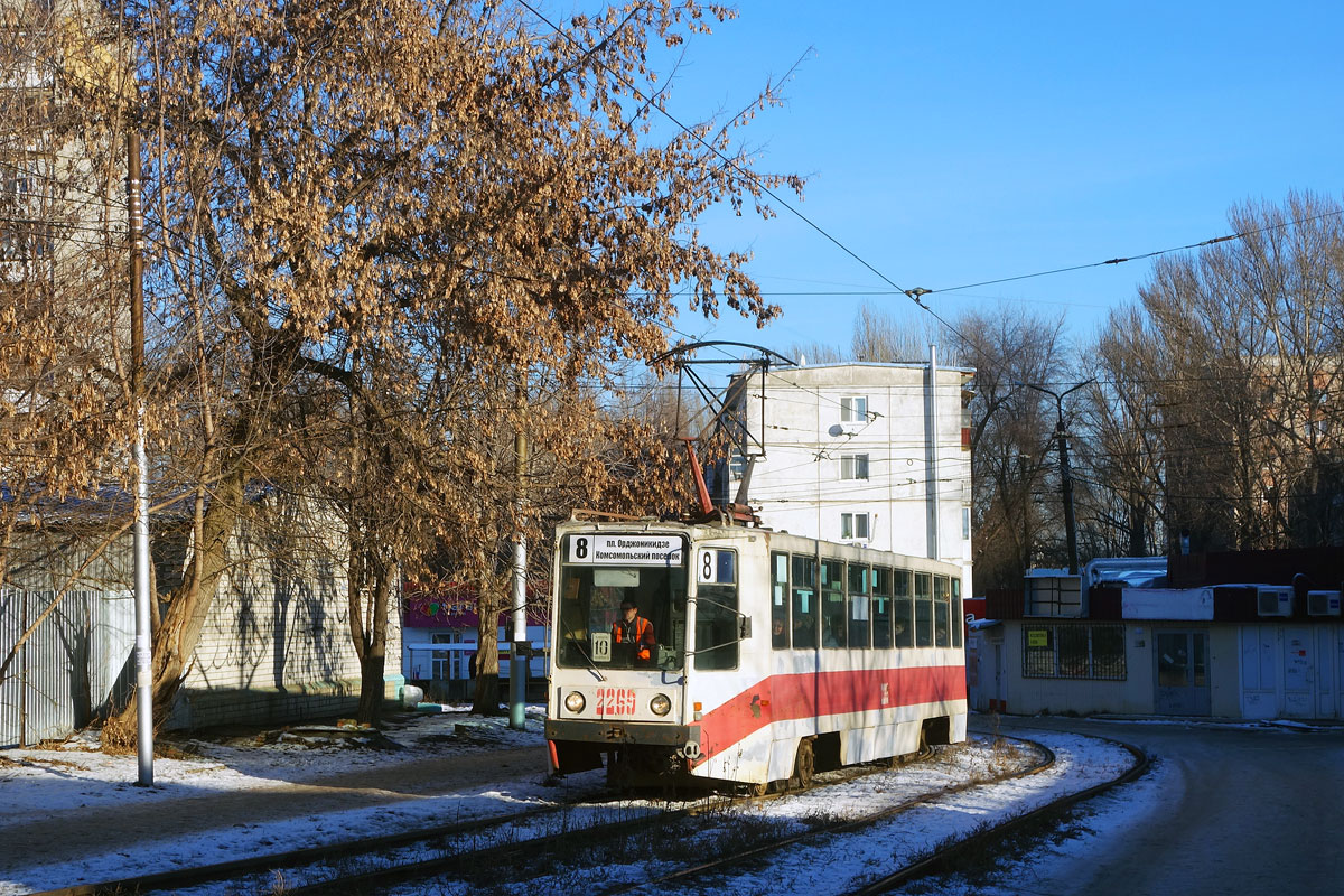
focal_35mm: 51
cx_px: 672
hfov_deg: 38.9
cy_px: 448
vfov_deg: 26.5
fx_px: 1904
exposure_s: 1/500
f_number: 5.6
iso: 125
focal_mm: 19.1
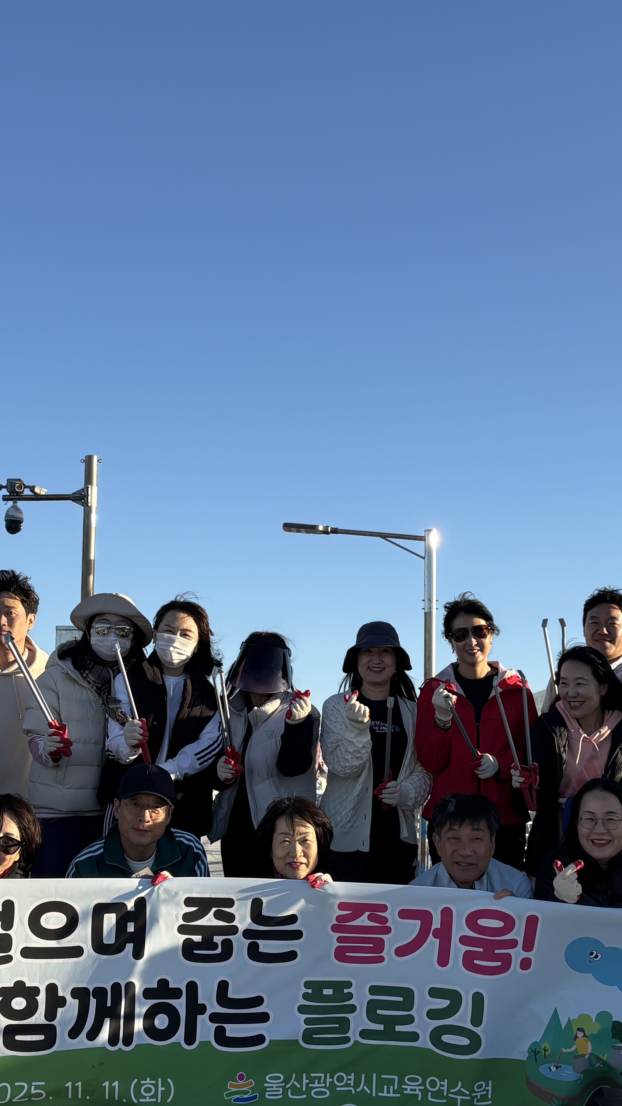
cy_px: 613
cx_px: 312
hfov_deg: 24.0
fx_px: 1466
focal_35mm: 50
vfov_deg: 41.3
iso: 50
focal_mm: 5.96
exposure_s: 1/1953
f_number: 1.6
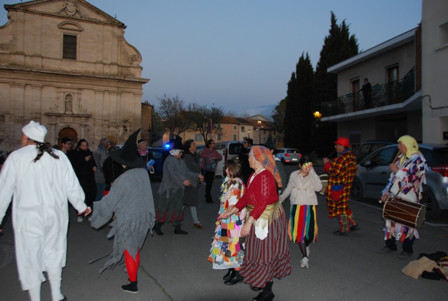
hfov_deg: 61.8
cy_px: 150
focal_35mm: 30
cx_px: 224
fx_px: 374
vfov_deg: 43.8
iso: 400
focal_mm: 20
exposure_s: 1/60
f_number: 4
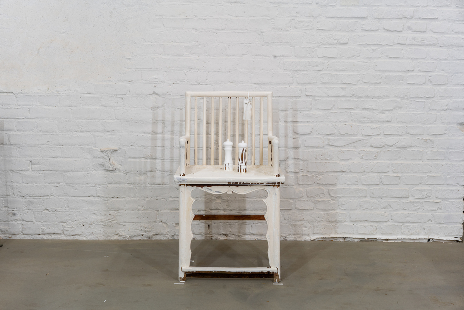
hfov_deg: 36.2
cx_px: 232
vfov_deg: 24.6
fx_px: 709
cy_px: 155
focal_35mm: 55
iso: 200
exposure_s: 1/4
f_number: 11
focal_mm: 55
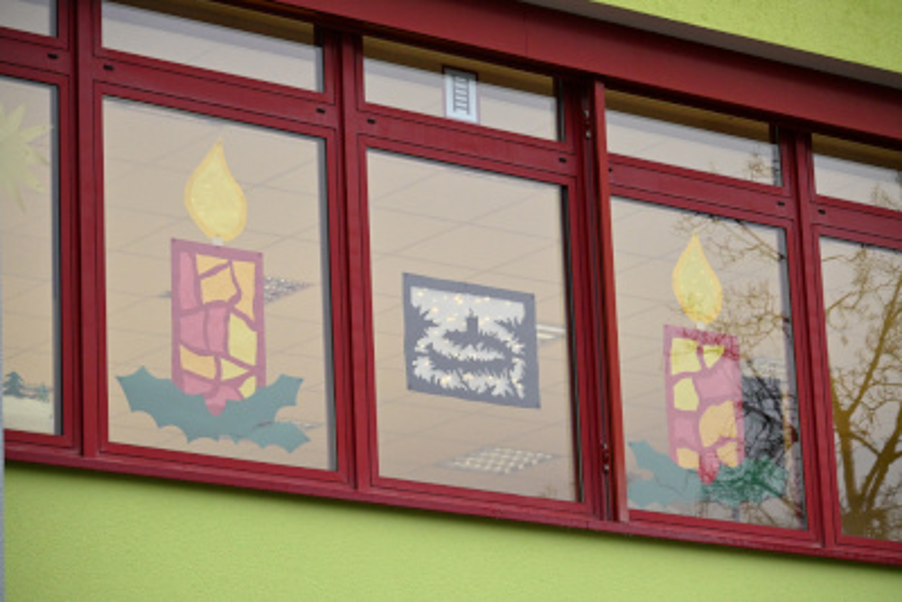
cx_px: 451
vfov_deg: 10.1
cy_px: 301
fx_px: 3421
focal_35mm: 136
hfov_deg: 15.0
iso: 3200
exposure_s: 1/400
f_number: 5
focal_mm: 91
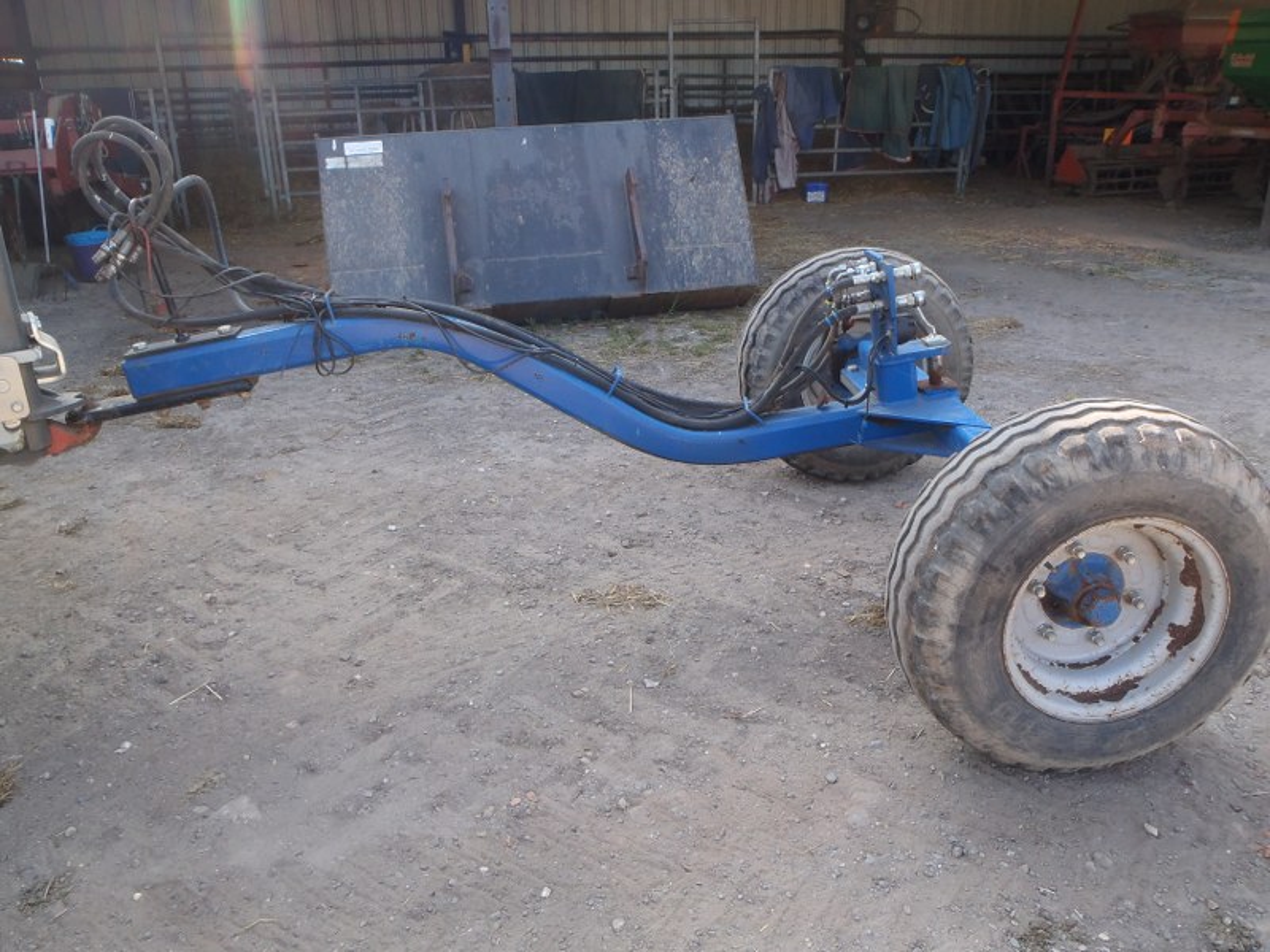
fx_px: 1027
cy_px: 476
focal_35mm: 28
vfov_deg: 49.7
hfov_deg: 63.4
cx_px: 635
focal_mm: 5
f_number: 4.5
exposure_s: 1/80
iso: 80
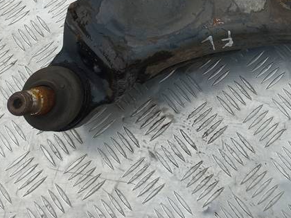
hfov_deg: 30.8
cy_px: -43
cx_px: 236
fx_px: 513
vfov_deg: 22.2
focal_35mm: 61
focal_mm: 4.6
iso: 25
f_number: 1.8
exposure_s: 1/122
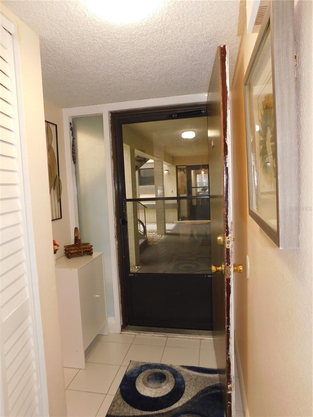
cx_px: 156
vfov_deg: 73.9
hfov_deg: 58.9
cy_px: 208
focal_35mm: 23
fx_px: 277
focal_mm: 4
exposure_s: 1/30
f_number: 3
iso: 200
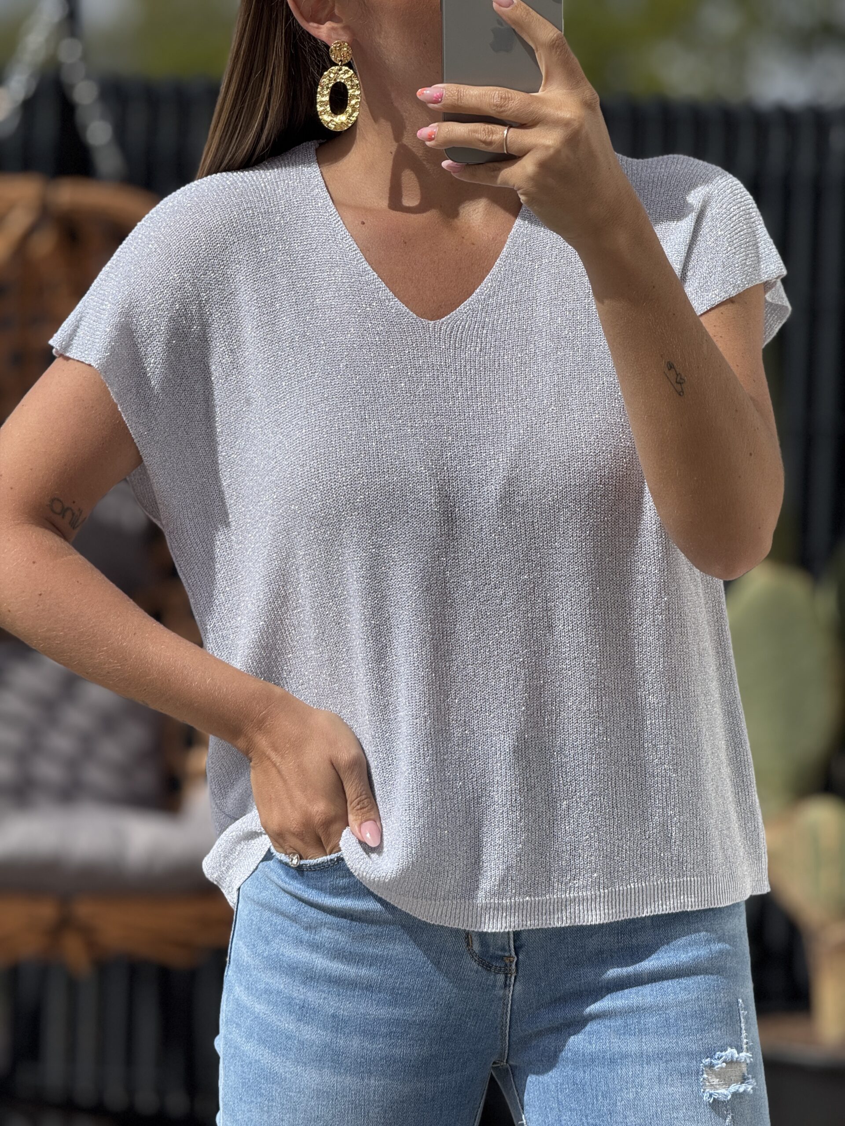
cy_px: 563
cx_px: 422
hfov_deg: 12.3
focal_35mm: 120
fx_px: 3906
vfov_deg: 16.4
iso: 50
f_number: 2.8
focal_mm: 15.66
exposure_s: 1/1730
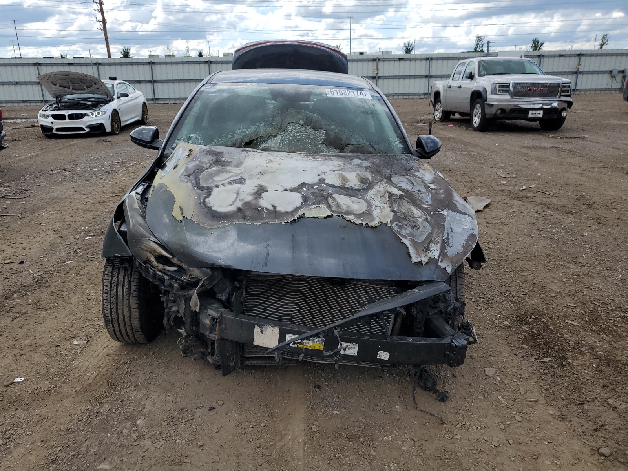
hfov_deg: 67.3
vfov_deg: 53.1
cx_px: 314
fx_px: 472
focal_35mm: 26
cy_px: 236
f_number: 1.5
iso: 50
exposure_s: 1/3333
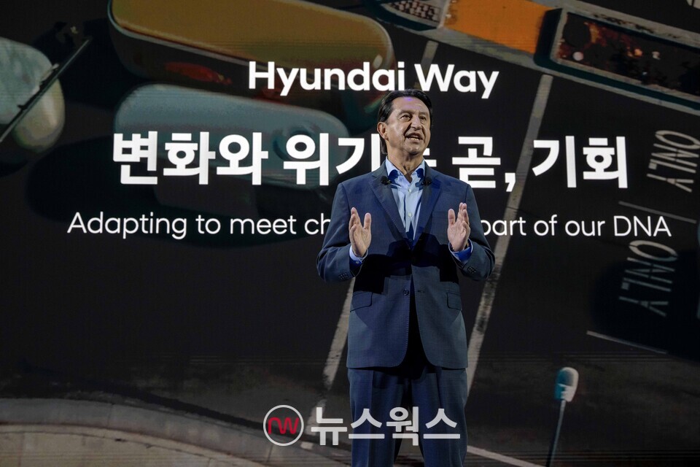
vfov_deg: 27.5
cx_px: 350
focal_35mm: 49
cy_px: 234
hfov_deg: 40.3
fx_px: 953
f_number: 7.1
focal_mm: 49
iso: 1250
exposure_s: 1/200
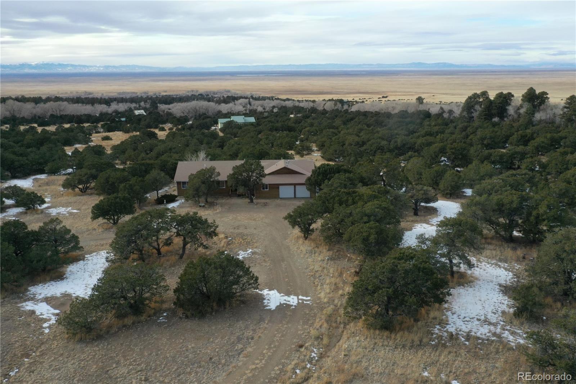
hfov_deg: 65.5
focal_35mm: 28
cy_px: 192
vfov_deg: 46.4
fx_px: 448
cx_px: 288
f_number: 11
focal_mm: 10.26
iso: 400
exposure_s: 1/200
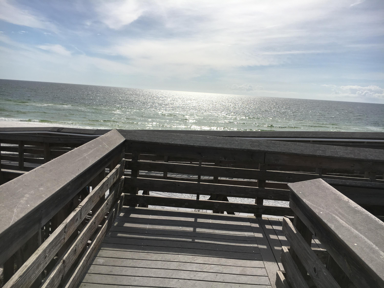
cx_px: 192
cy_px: 144
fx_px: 322
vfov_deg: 48.2
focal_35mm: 29
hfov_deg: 61.7
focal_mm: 4.15
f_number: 2.2
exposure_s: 1/4274
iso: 25
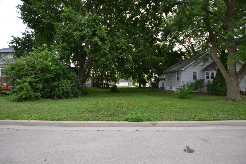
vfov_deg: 77.3
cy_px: 82
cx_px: 123
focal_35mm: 15
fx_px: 102
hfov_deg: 100.4
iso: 400
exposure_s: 1/500
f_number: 4
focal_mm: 10
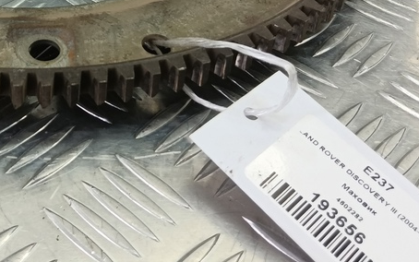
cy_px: -77
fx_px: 628
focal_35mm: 55
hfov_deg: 34.8
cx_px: 41
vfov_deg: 21.4
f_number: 1.6
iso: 136
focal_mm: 4.11
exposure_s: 1/50
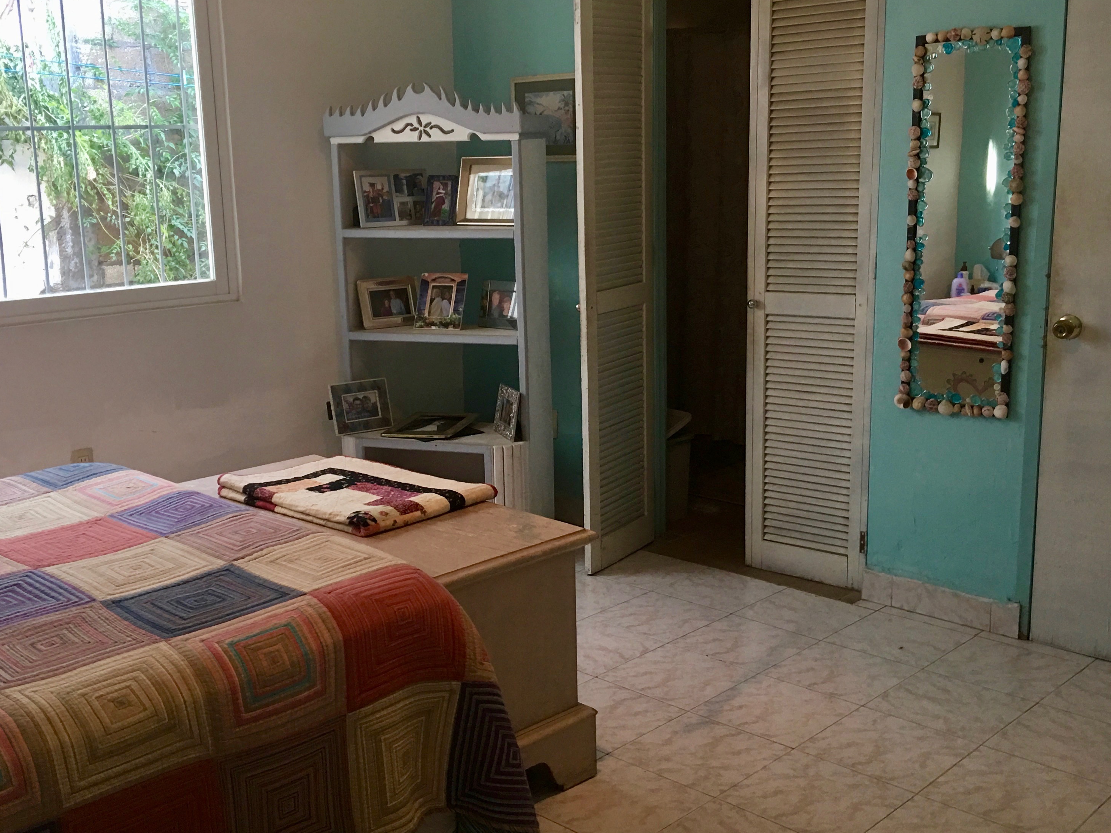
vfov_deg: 36.0
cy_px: 418
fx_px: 1284
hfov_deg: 46.8
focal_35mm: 40
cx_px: 533
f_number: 2.2
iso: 50
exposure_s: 1/15
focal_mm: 4.15
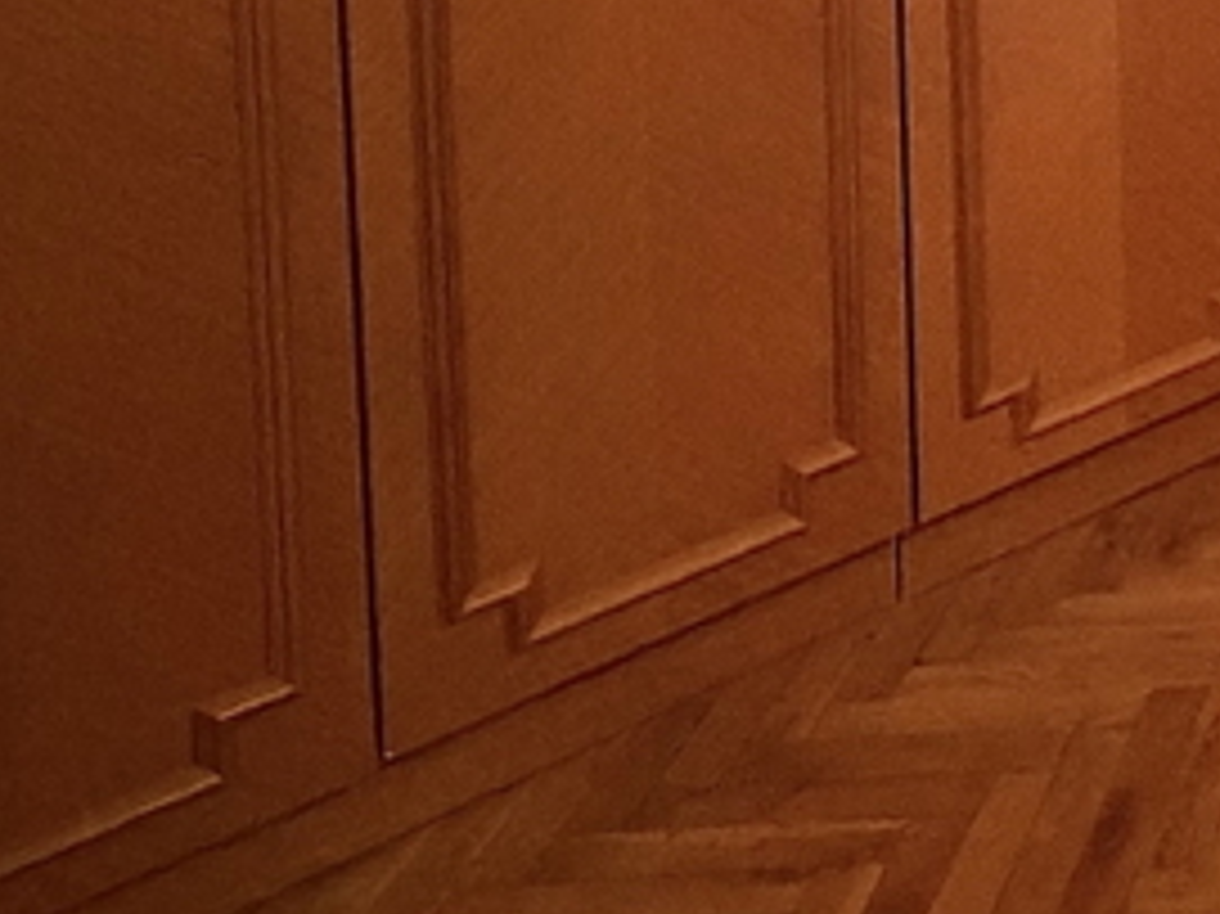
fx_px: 2184
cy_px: -545
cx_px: 2026
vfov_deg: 19.7
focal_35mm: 62
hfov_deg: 22.6
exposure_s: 1/50
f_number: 2.2
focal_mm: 2.22
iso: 1250
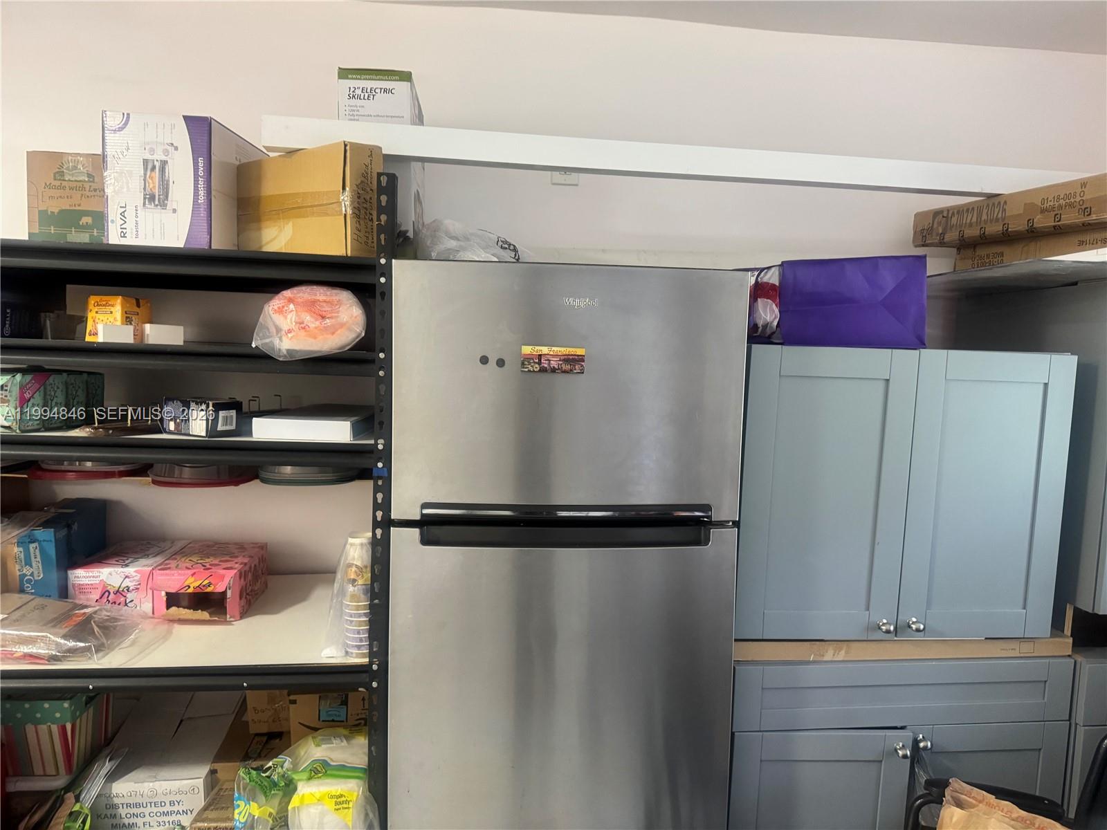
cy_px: 415
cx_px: 554
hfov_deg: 71.6
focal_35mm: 24
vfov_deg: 56.8
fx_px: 768
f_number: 1.78
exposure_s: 1/60
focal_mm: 6.76
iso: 500
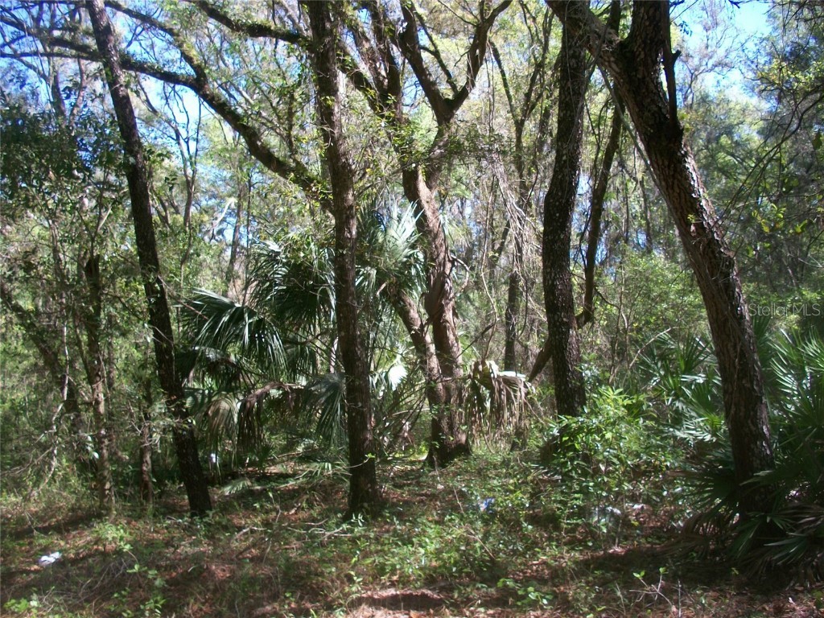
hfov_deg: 52.6
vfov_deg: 40.7
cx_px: 412
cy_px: 309
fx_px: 833
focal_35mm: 35
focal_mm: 6.3
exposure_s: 1/160
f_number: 3.1
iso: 80
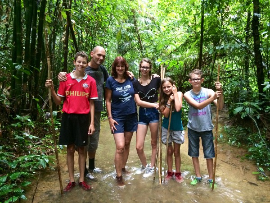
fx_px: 234
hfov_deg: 60.0
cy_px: 102
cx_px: 135
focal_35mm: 30
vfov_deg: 46.8
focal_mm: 4.12
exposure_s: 1/17
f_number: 2.2
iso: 320
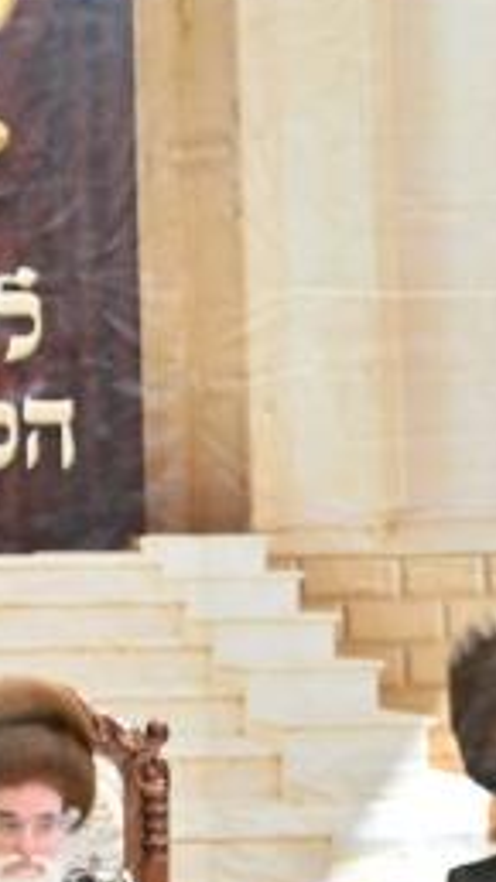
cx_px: 797
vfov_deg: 6.0
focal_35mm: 357
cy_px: 1007
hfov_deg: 3.4
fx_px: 8353
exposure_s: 1/500
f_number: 2.8
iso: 400
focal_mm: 86
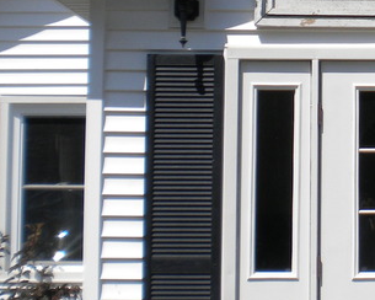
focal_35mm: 102
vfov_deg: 15.0
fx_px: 1132
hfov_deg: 17.8
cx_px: 456
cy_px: 77
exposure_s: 1/1000
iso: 80
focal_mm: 6.3
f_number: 4.6
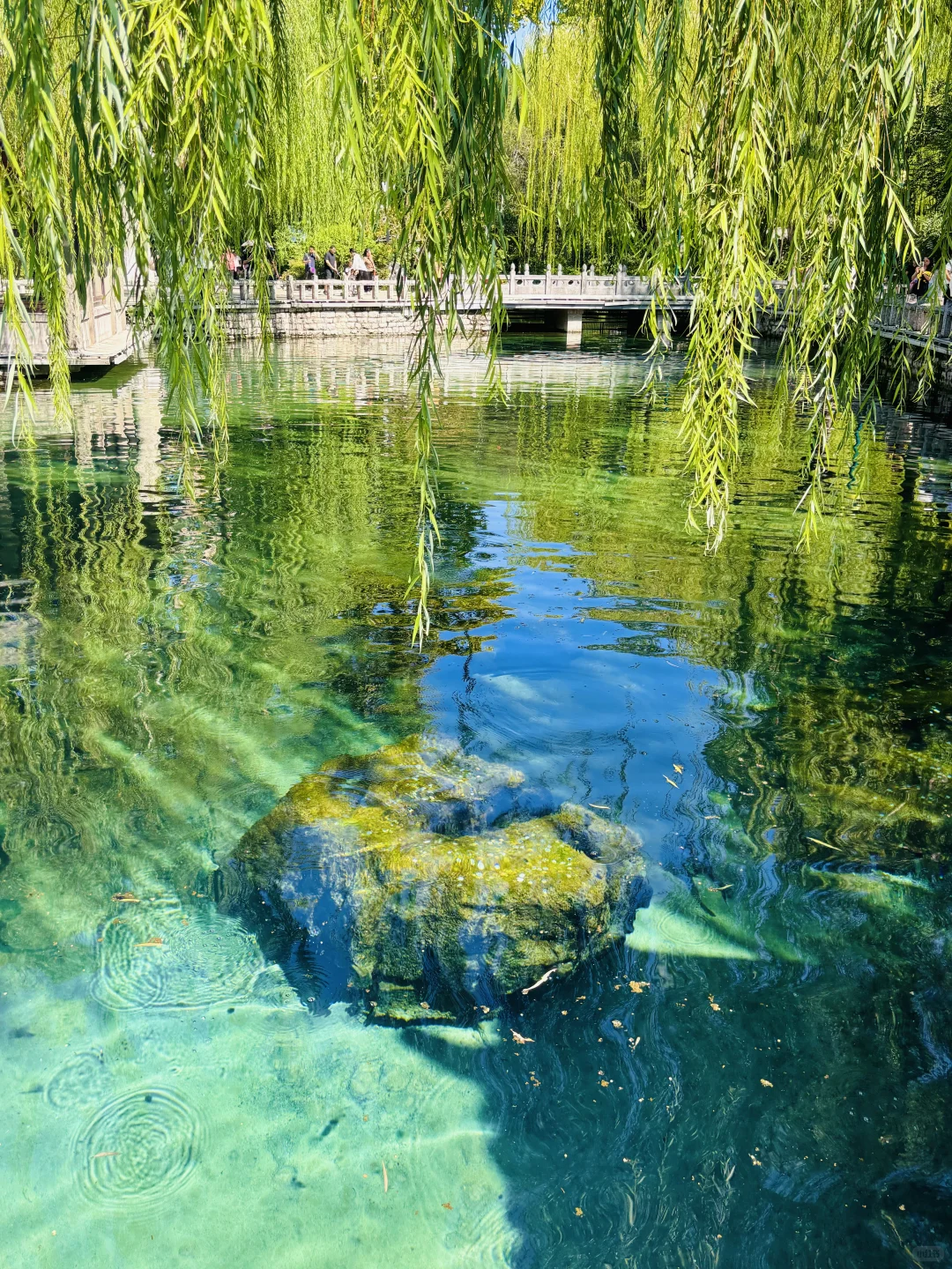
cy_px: 634
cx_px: 476
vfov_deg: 67.3
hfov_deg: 53.1
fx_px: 953
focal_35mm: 26
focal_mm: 5.96
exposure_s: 1/684
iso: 50
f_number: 1.6
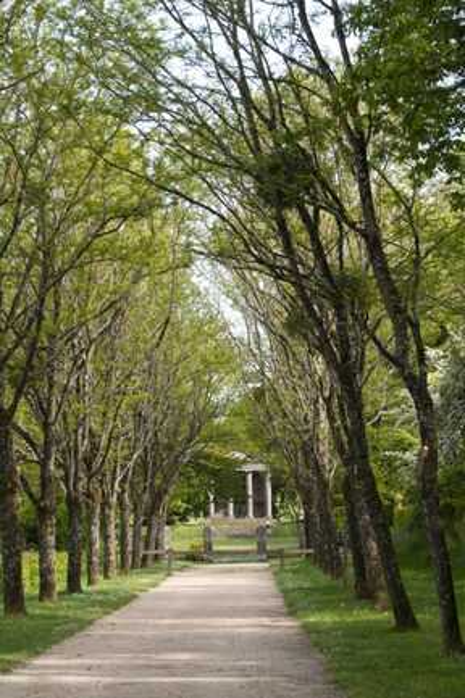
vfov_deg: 19.5
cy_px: 349
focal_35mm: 105
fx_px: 2037
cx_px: 232
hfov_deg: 13.0
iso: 200
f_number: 6.3
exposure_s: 1/160
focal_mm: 70
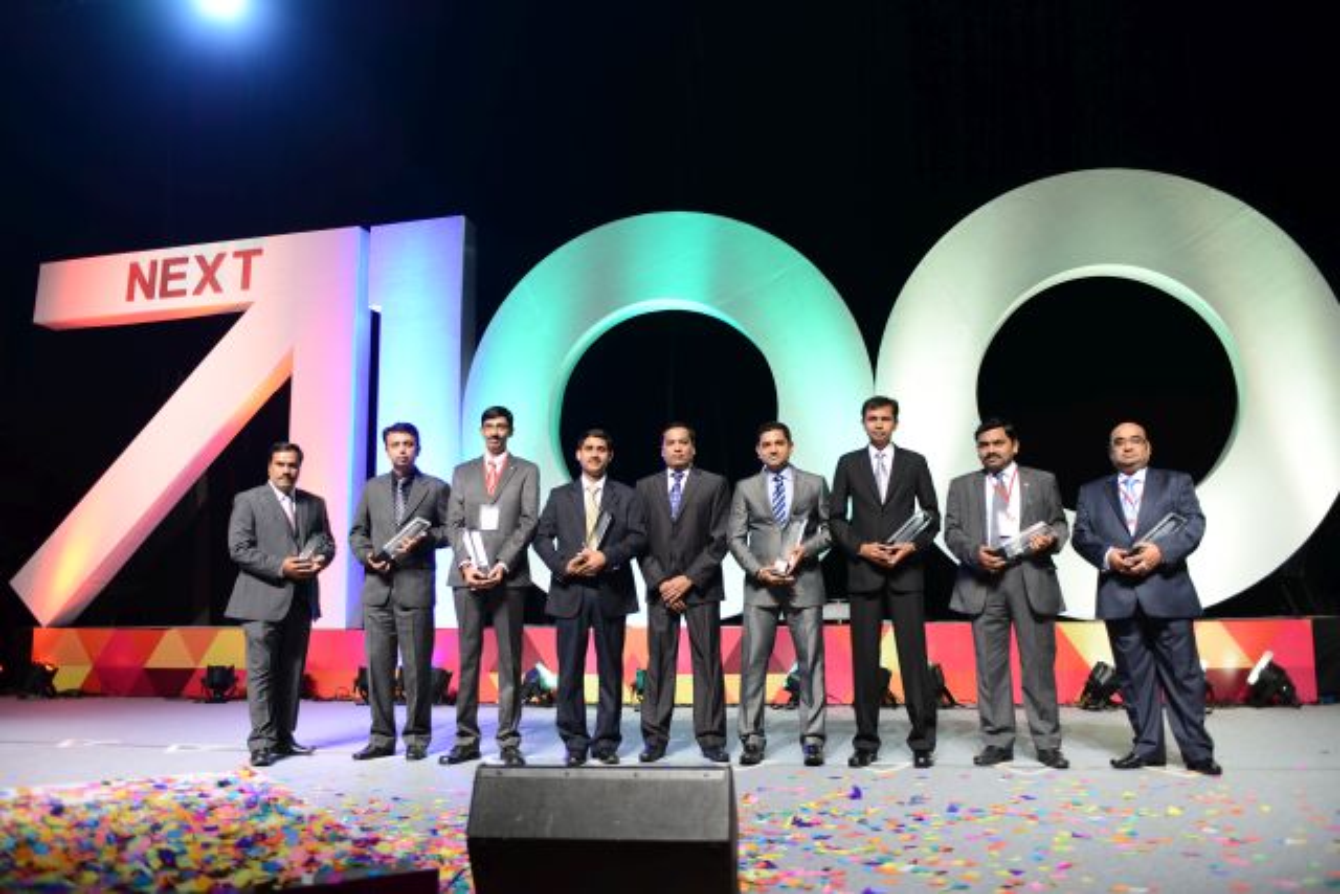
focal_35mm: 28
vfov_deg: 46.4
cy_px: 447
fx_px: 1042
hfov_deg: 65.5
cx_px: 670
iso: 500
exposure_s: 1/125
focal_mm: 28
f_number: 3.2
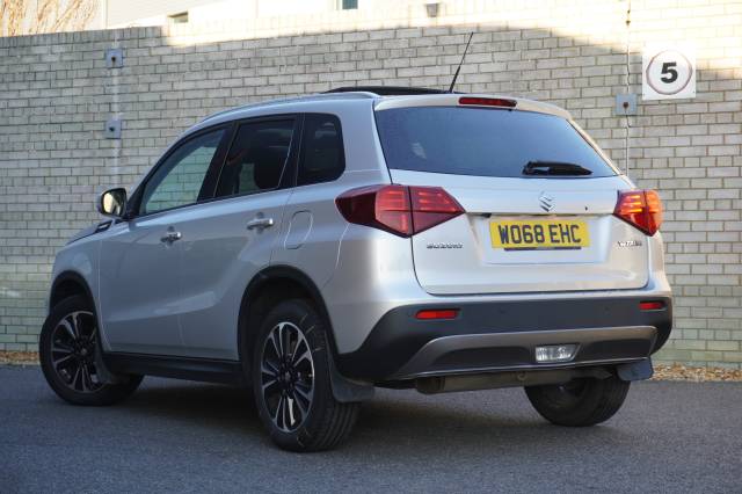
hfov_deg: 30.5
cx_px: 371
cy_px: 247
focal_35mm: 66
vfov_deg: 20.6
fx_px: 1360
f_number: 5.6
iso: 250
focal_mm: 44
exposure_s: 1/90
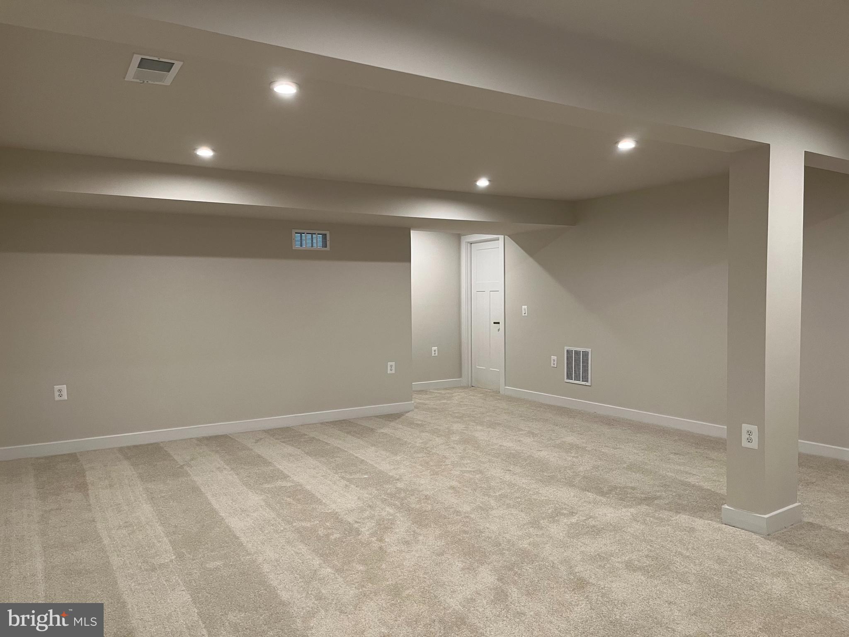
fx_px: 638
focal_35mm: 26
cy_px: 318
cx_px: 424
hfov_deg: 67.3
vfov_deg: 53.1
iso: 100
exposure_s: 1/60
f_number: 1.6
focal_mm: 5.1
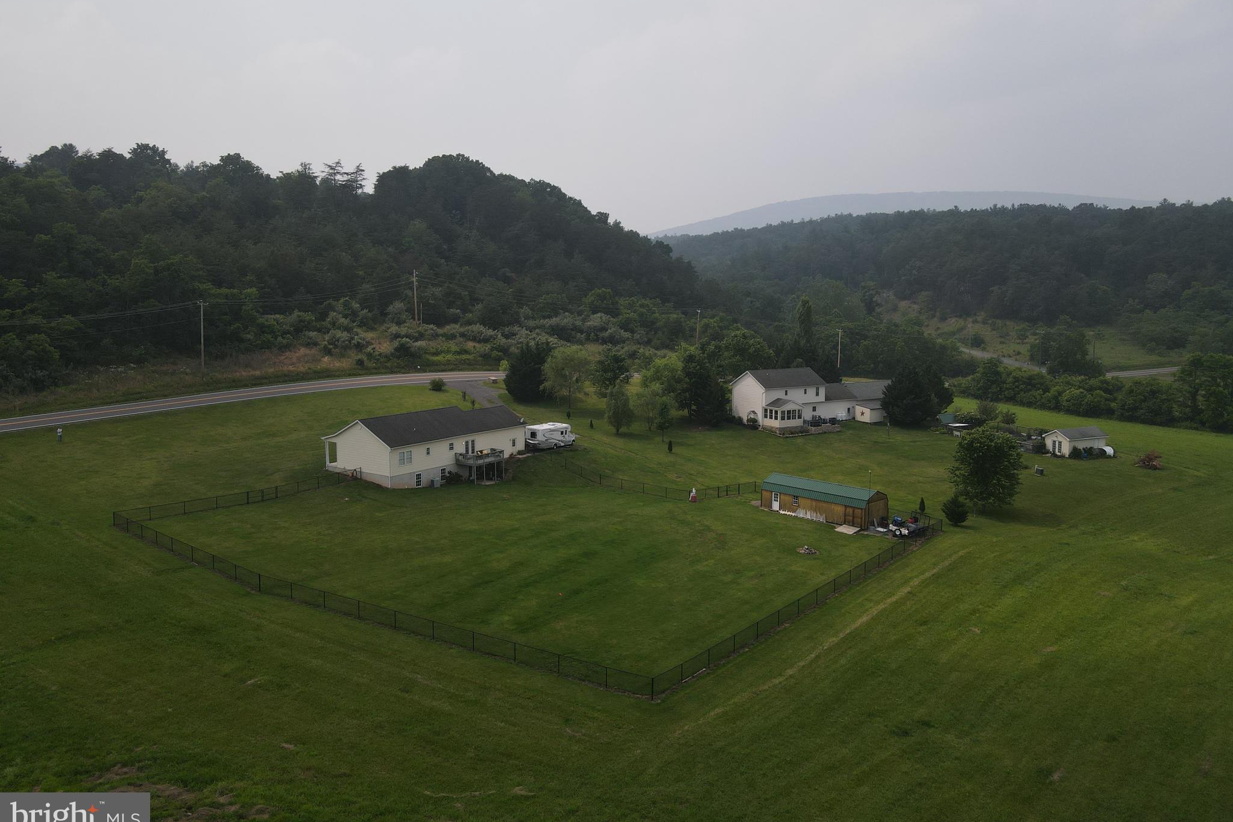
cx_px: 617
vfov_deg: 51.2
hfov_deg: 71.5
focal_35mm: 25
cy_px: 379
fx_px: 856
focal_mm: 4.5
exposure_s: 1/1000
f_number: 2.8
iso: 100
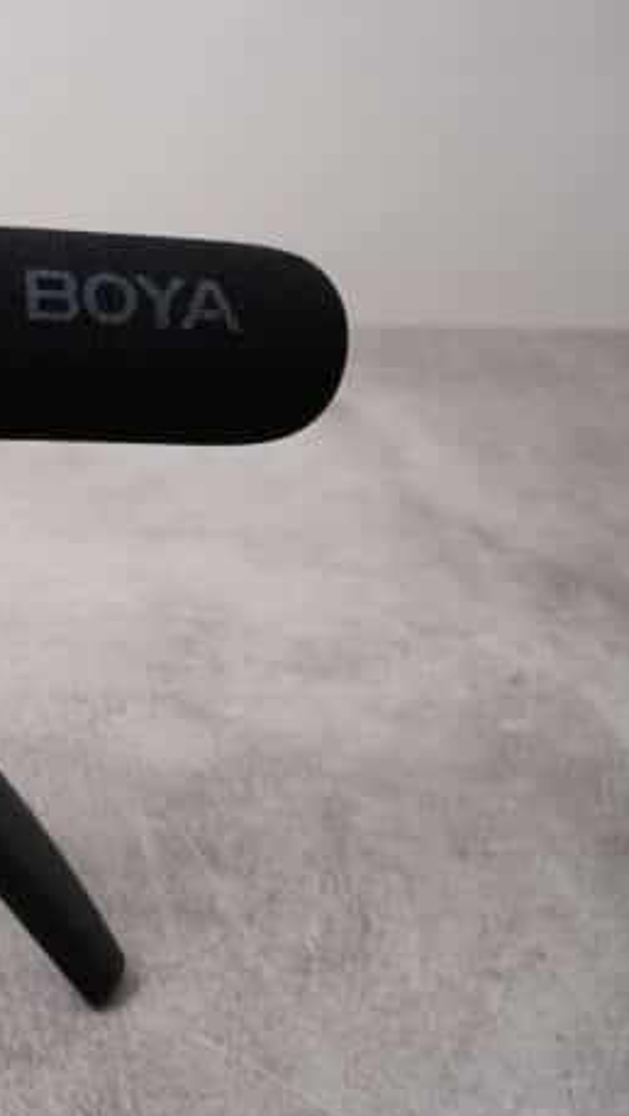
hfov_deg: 19.9
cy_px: 567
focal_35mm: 56
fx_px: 1659
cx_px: -171
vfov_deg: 37.2
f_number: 8
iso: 4000
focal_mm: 35
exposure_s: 1/640
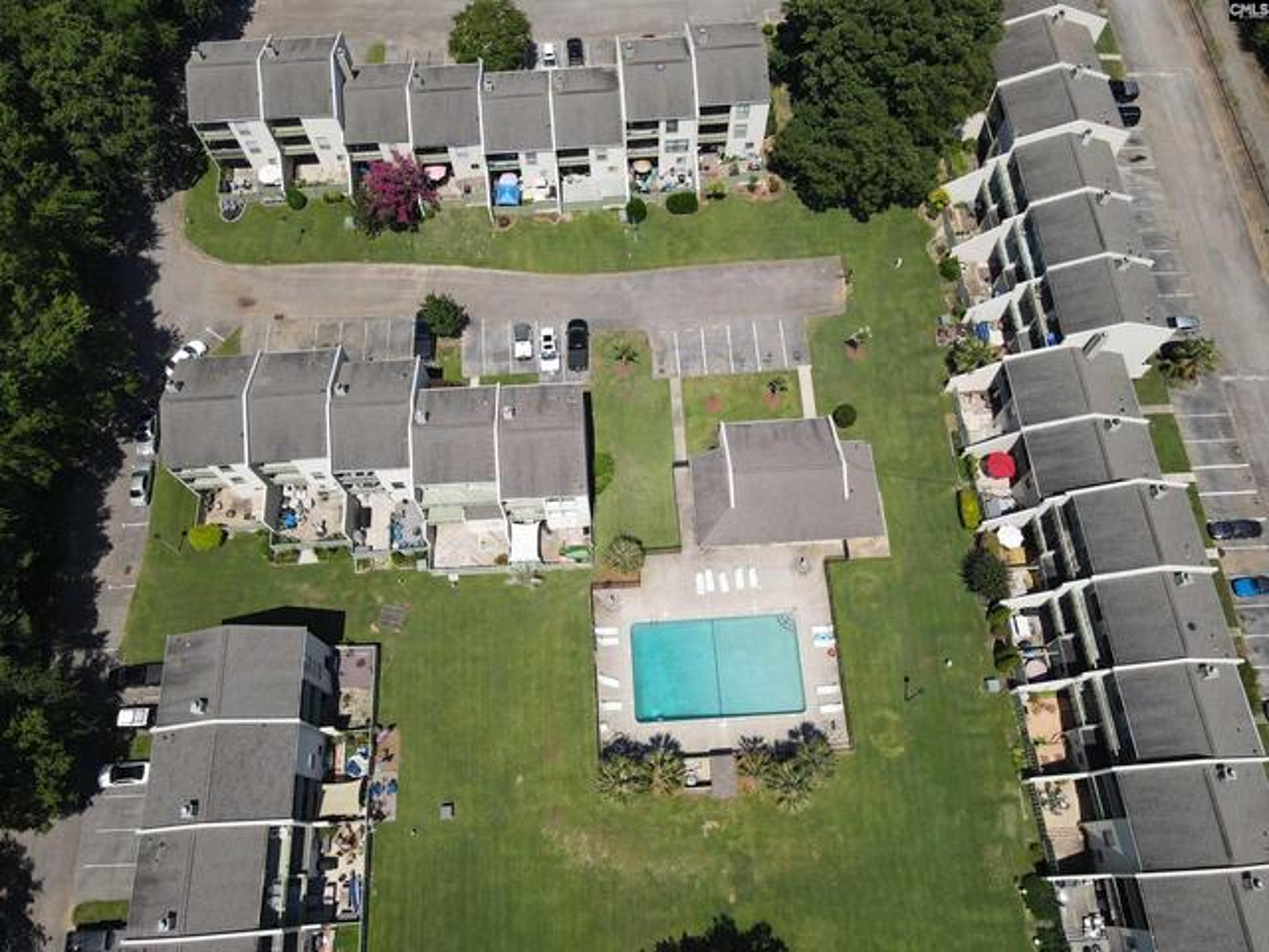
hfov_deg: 71.6
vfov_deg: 56.8
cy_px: 476
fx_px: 880
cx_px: 634
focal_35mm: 24
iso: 100
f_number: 2.8
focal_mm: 4.5
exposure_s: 1/725
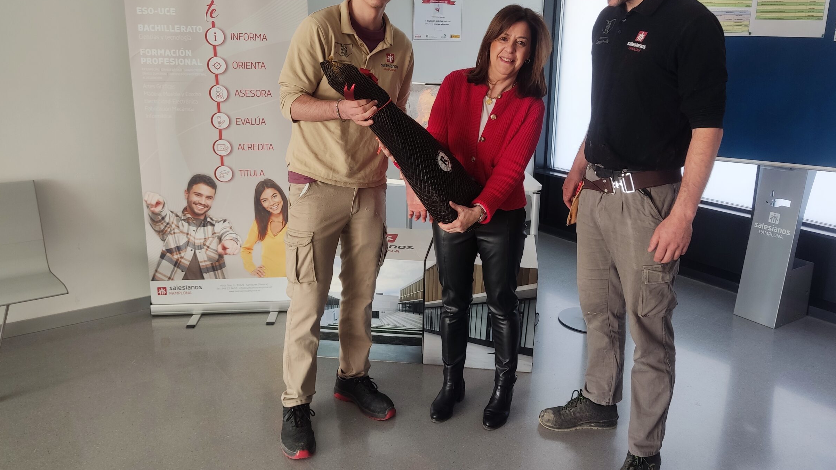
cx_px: 432
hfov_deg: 66.1
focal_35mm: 29
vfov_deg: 40.1
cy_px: 195
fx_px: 643
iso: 52
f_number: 1.79
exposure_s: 1/50
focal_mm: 4.71
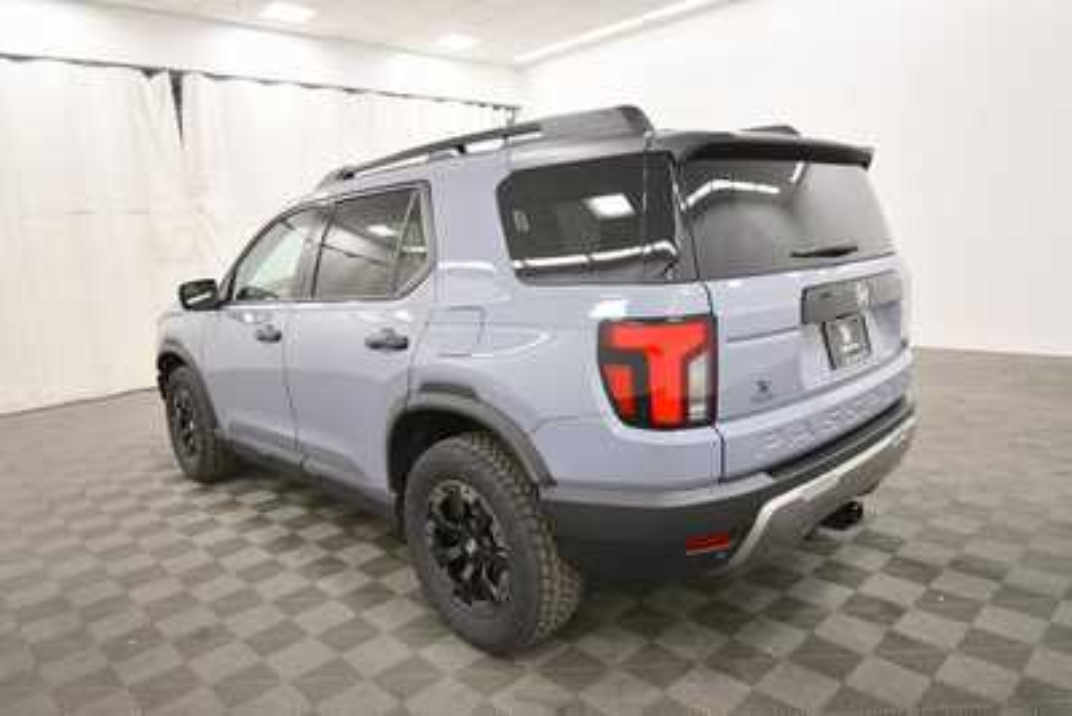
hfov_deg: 78.6
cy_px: 358
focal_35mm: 22
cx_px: 536
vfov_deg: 57.3
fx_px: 655
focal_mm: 15
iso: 1000
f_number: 5.3
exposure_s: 1/125
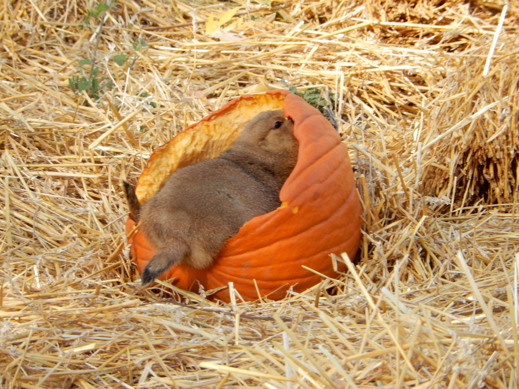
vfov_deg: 3.9
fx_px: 5742
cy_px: 194
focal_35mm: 383
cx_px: 260
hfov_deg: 5.2
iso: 125
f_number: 6.2
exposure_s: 1/80
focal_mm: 68.7
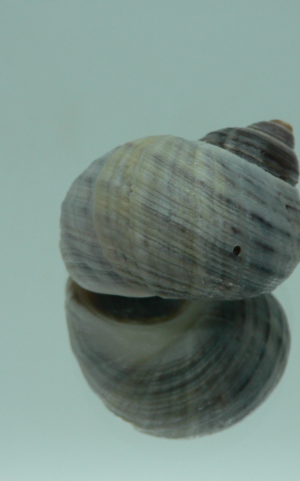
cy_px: 239
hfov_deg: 25.8
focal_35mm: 50
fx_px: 654
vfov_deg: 40.3
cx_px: 183
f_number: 2.8
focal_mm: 4.6
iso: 80
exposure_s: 1/60
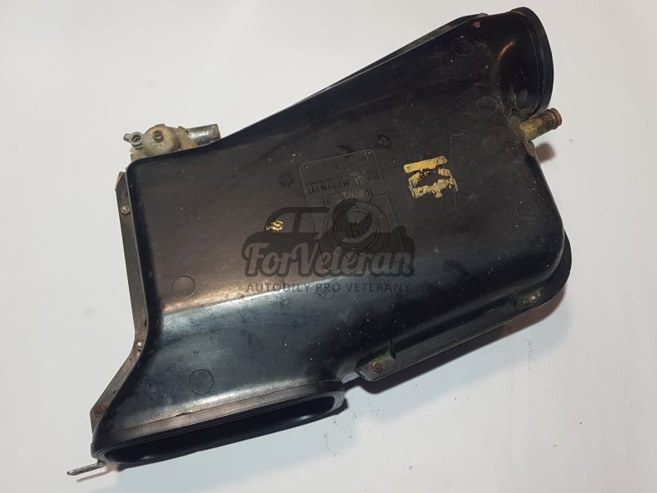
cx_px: 328
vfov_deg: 53.1
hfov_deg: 67.3
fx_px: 493
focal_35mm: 26
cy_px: 246
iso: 80
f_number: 1.7
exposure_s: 1/100
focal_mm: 4.2
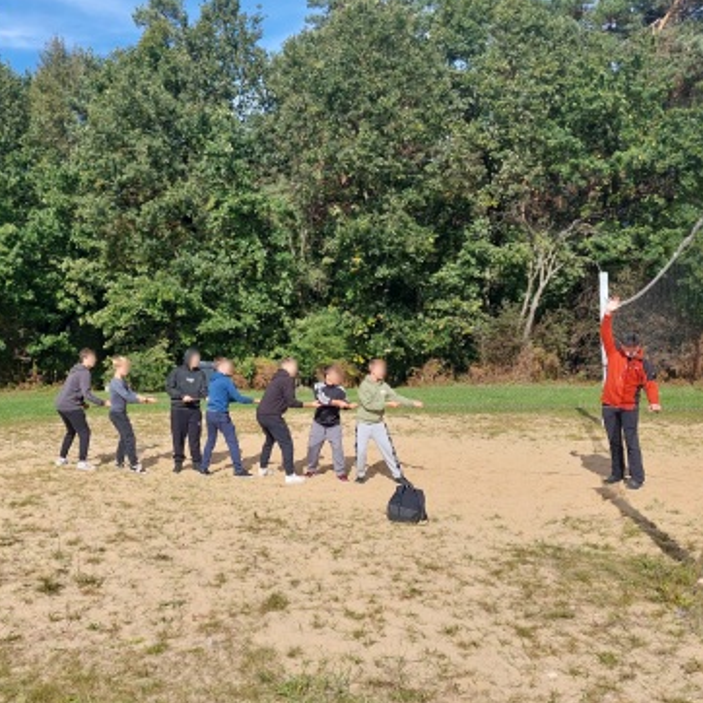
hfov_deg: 49.5
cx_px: 293
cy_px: 366
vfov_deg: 49.7
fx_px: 758
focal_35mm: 33
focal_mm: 5.23
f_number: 1.8
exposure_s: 1/1431
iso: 40
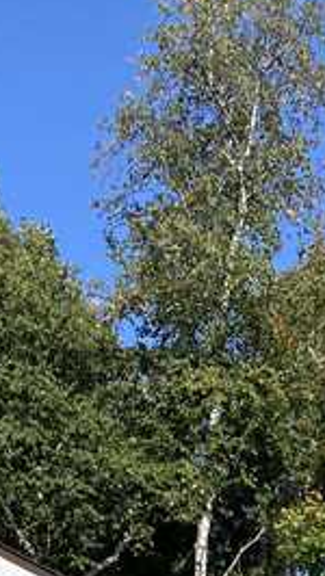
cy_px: 938
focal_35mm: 110
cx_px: 280
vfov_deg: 17.0
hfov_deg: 11.0
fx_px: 1682
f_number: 1.8
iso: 20
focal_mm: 3.99
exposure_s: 1/2703
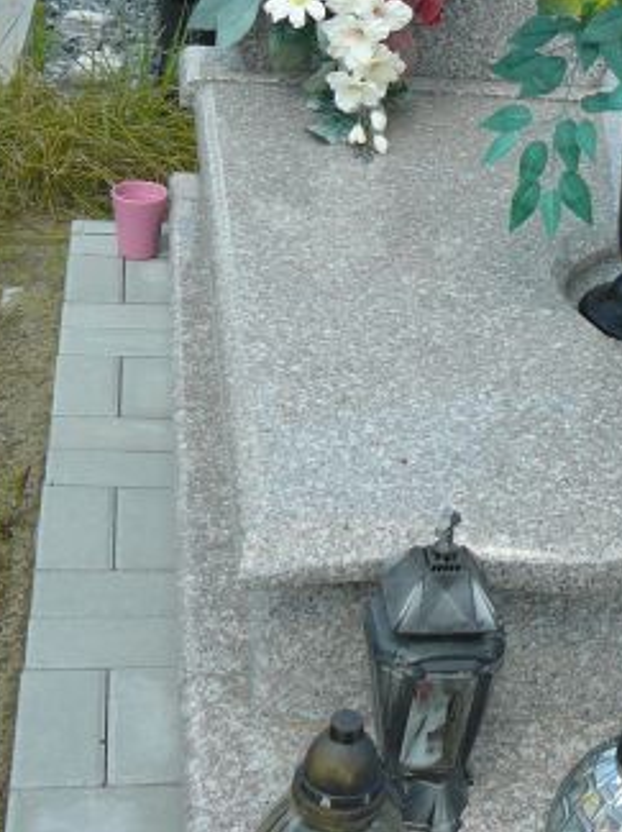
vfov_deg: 27.8
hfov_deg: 21.0
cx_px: 494
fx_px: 1656
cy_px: 220
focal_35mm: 69
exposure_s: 1/800
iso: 80
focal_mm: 5.2
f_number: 2.8
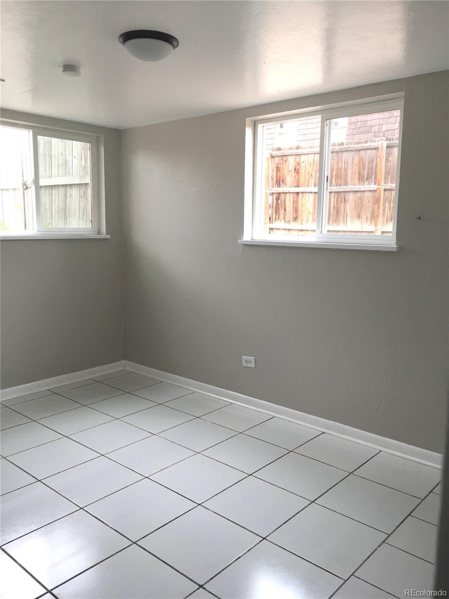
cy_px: 300
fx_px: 502
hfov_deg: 48.2
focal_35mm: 29
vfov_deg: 61.7
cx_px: 224
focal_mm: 4.15
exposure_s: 1/40
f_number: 2.2
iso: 25
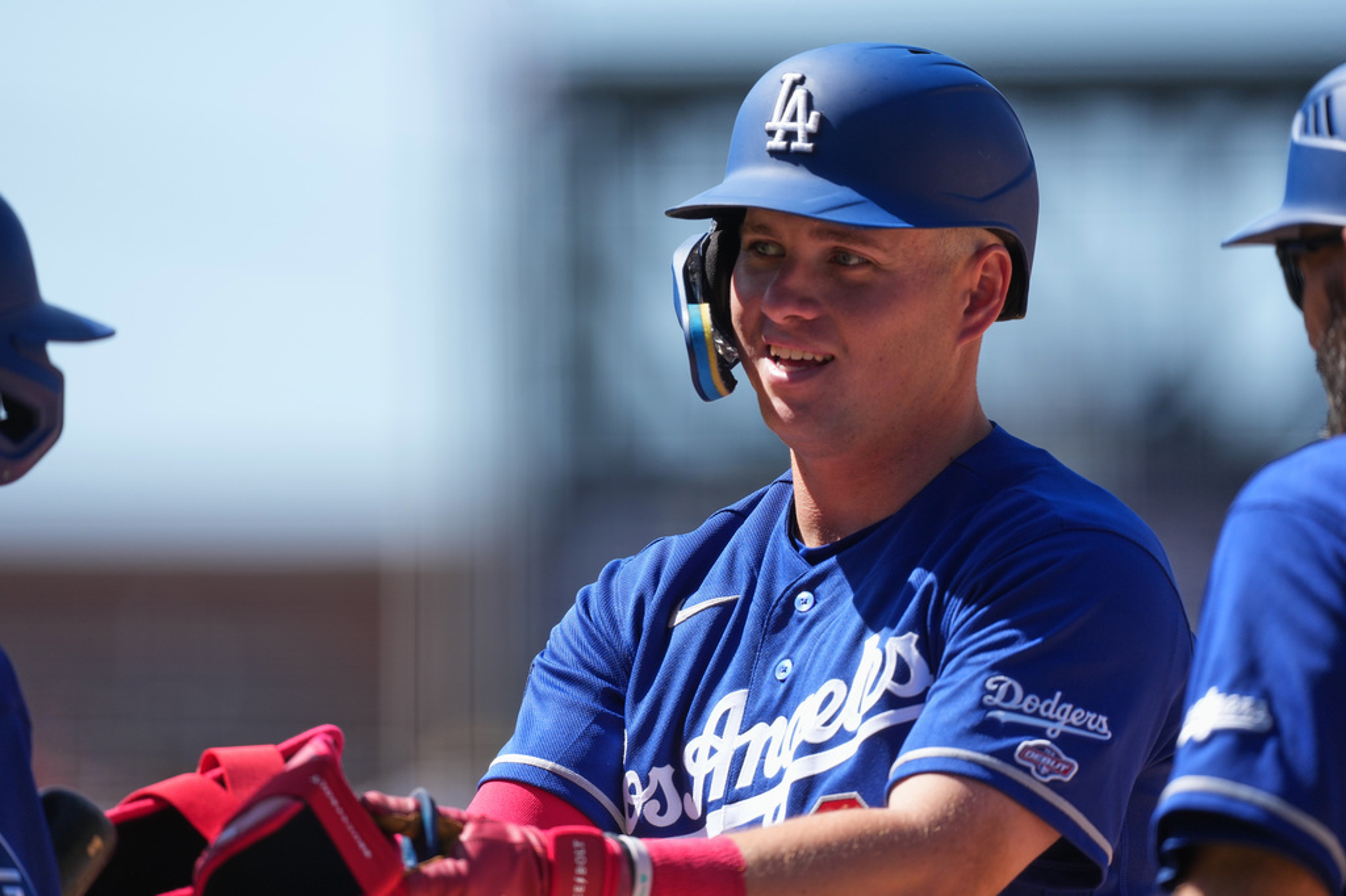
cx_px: 673
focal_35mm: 600
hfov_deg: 3.4
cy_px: 448
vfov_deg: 2.3
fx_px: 22425
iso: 400
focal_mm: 600
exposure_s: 1/1600
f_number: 4
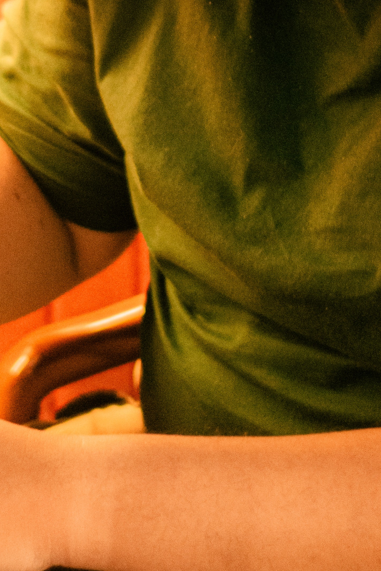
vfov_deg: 9.7
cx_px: 202
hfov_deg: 6.5
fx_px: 3333
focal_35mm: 210
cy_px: -98
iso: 2000
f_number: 1.8
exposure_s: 1/100
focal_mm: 50
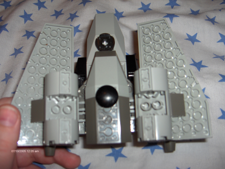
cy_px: 84
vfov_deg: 36.9
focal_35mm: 39
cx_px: 112
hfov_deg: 47.8
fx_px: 254
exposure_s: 1/60
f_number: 2.8
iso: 100
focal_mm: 8
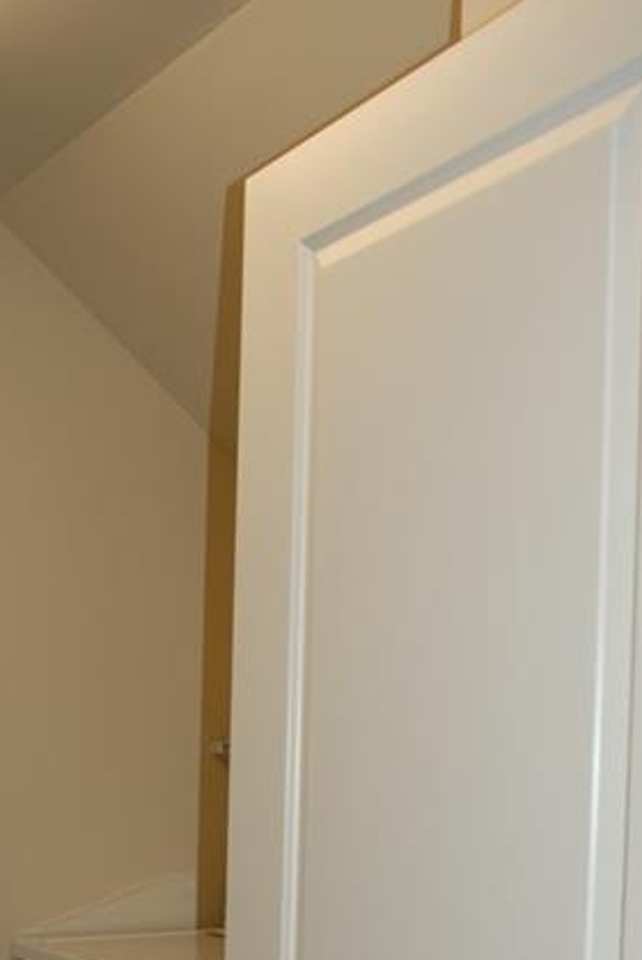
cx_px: 234
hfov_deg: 24.6
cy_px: 845
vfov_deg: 34.4
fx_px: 1469
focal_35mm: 55
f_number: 3.8
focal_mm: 20
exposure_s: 1/60
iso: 200
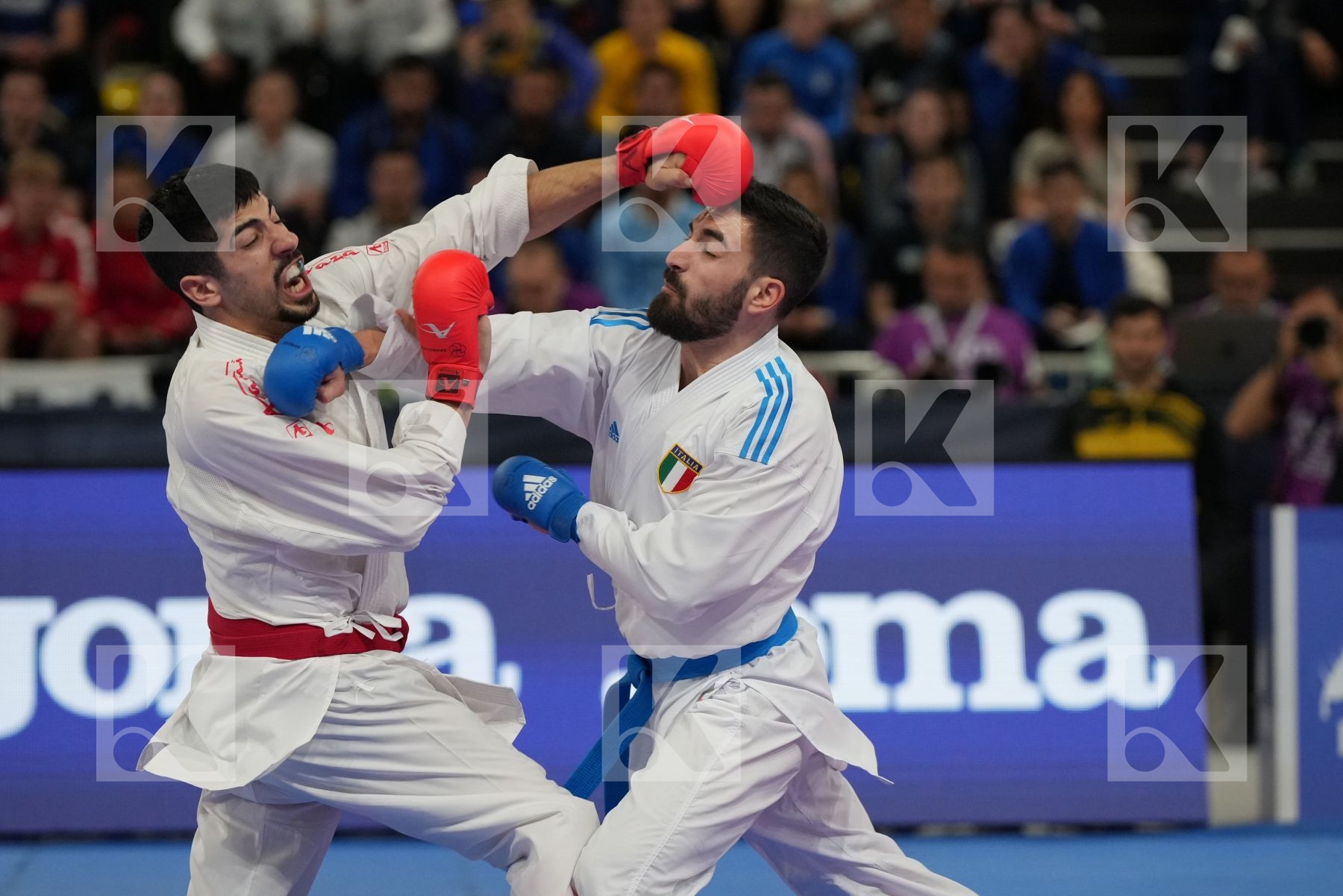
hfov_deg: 9.3
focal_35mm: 222
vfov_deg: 6.2
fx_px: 8281
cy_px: 448
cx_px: 672
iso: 2000
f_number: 2.8
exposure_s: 1/1000
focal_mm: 148
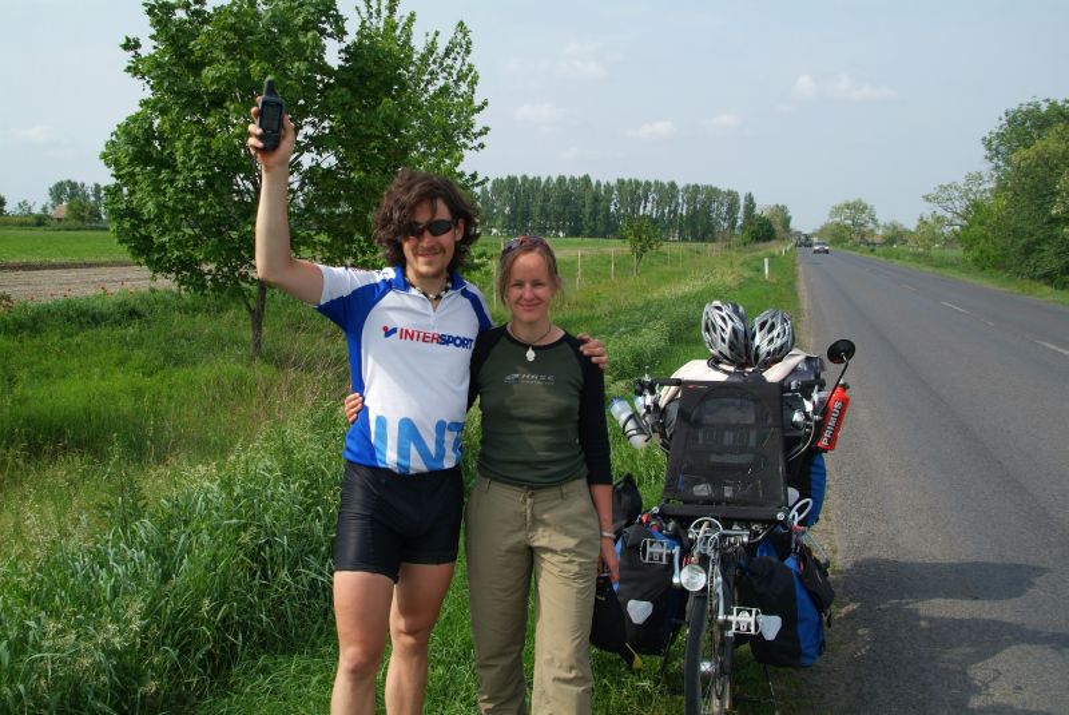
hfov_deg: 49.5
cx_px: 534
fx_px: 1159
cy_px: 358
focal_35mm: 39
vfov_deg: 34.3
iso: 200
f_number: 9.5
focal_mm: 26
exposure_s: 1/350
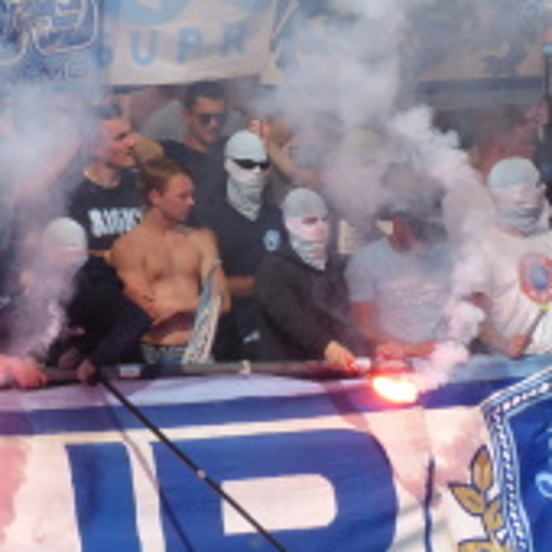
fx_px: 25348
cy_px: 214
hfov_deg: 1.2
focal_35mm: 1405
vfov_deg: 1.2
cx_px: 71
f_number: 6.1
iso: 80
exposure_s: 1/500
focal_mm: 107.5
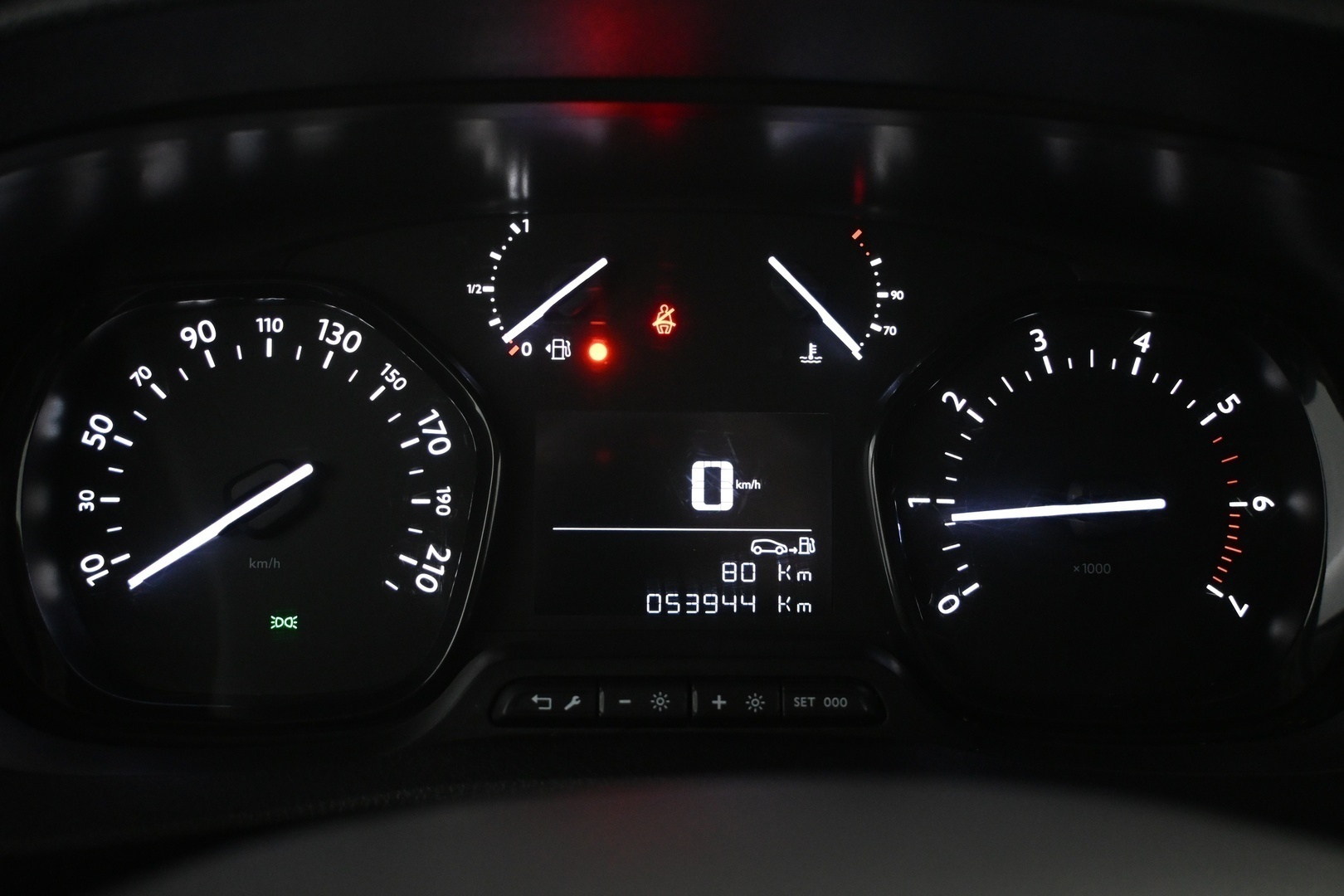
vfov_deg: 35.5
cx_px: 672
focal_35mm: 38
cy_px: 448
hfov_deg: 51.3
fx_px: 1400
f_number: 4.2
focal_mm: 25
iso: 2800
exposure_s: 1/40
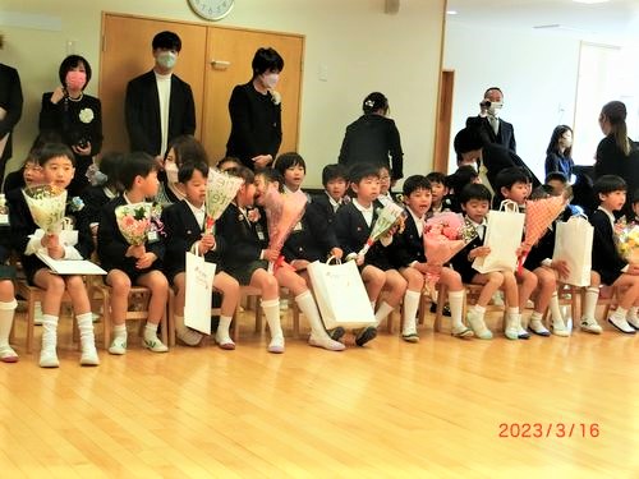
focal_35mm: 60
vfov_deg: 24.4
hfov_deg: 32.2
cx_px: 320
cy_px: 240
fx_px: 1108
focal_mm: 10.7
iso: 800
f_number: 5
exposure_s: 1/160
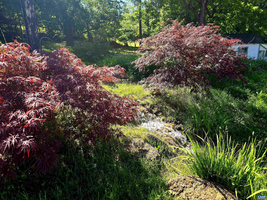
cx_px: 134
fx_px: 177
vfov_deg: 58.9
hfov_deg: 73.9
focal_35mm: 23
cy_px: 100
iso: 12
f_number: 1.7
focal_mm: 6.3
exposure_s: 1/182
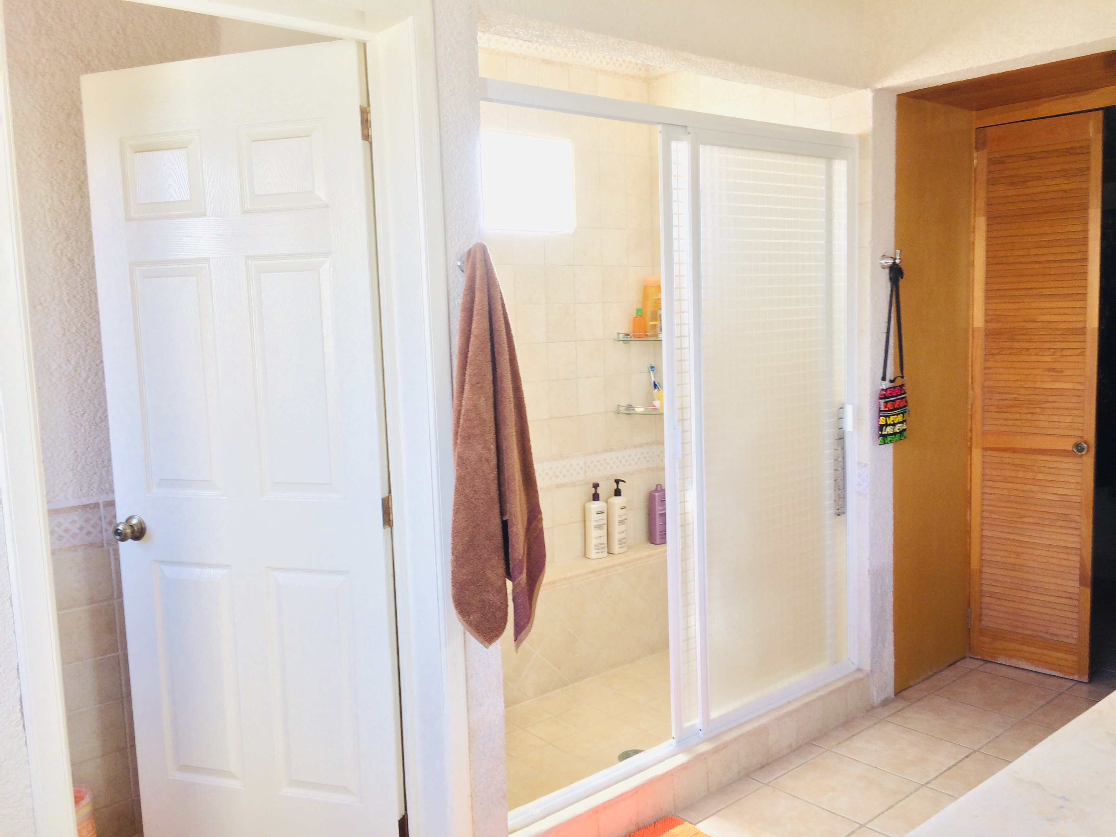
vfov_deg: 48.2
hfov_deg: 61.7
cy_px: 418
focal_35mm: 29
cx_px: 558
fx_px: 935
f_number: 2.2
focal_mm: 4.15
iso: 64
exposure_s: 1/30
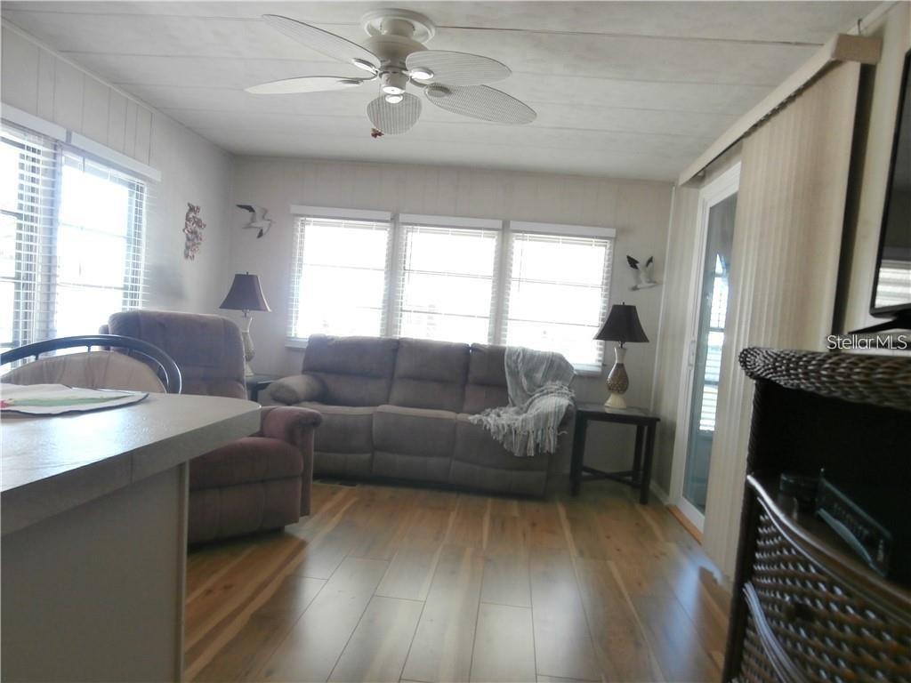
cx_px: 456
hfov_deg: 71.6
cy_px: 342
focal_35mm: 24
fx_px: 632
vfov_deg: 56.8
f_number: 3
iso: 160
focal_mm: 4.2
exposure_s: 1/30
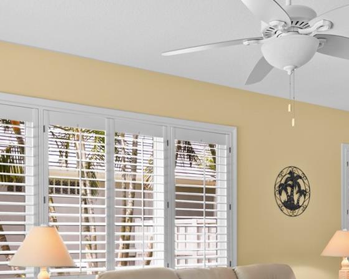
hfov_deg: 42.9
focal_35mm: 43
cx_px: 169
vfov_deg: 33.3
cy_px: 243
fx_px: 444
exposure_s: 1/8
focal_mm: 11
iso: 100
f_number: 2.8
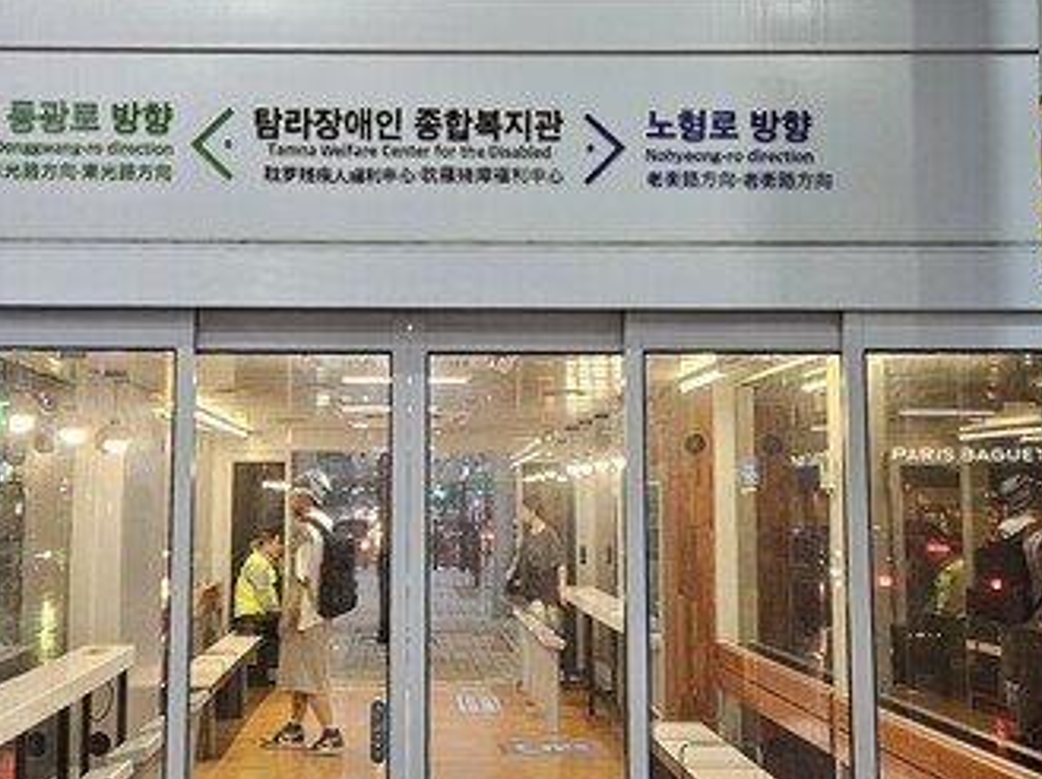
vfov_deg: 33.8
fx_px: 1263
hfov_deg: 44.6
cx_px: 409
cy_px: 551
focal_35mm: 42
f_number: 1.8
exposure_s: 1/120
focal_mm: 5.4
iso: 500
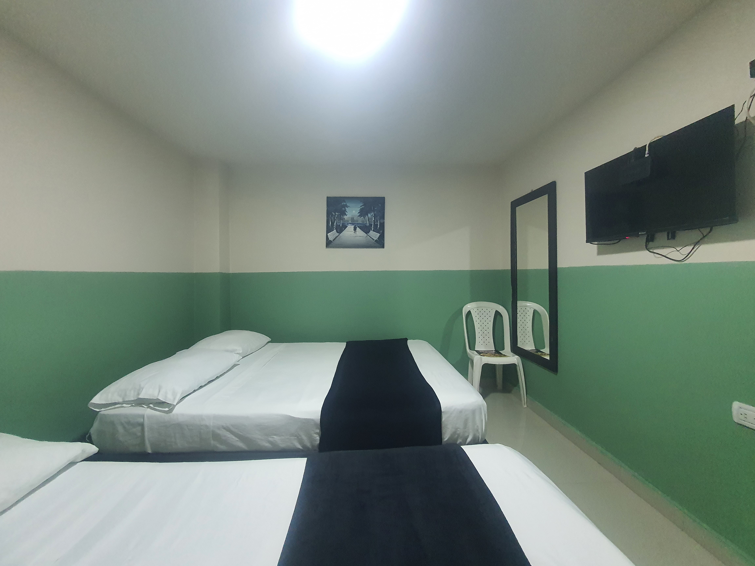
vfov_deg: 89.9
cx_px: 378
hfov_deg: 106.2
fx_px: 284
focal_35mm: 13
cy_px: 283
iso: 500
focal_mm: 1.8
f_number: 2.2
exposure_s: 1/30
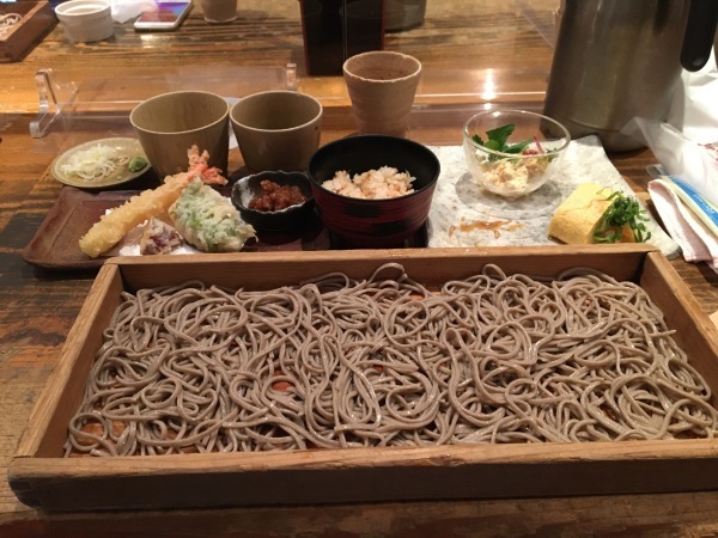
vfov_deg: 48.2
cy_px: 269
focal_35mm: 29
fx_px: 602
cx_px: 359
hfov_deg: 61.7
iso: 200
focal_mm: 4.15
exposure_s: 1/15
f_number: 2.2
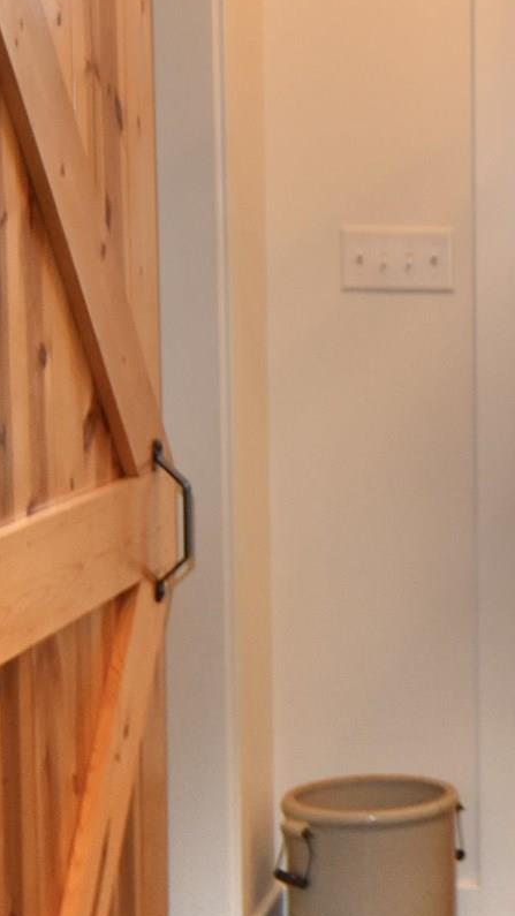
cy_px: 340
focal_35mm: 91
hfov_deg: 12.6
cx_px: 773
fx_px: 2210
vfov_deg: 23.3
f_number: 4
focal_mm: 15
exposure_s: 1/60
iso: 450
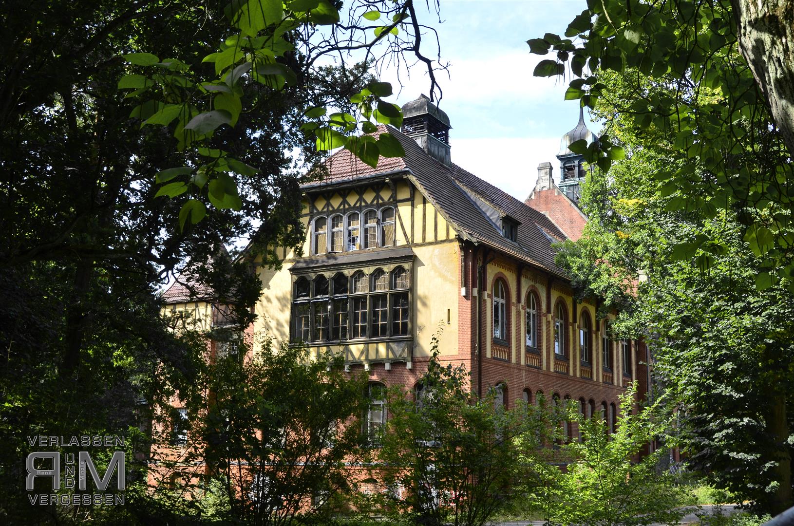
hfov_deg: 46.5
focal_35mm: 42
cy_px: 263
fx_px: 925
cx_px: 397
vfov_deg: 31.8
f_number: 8
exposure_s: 1/250
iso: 200
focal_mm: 28
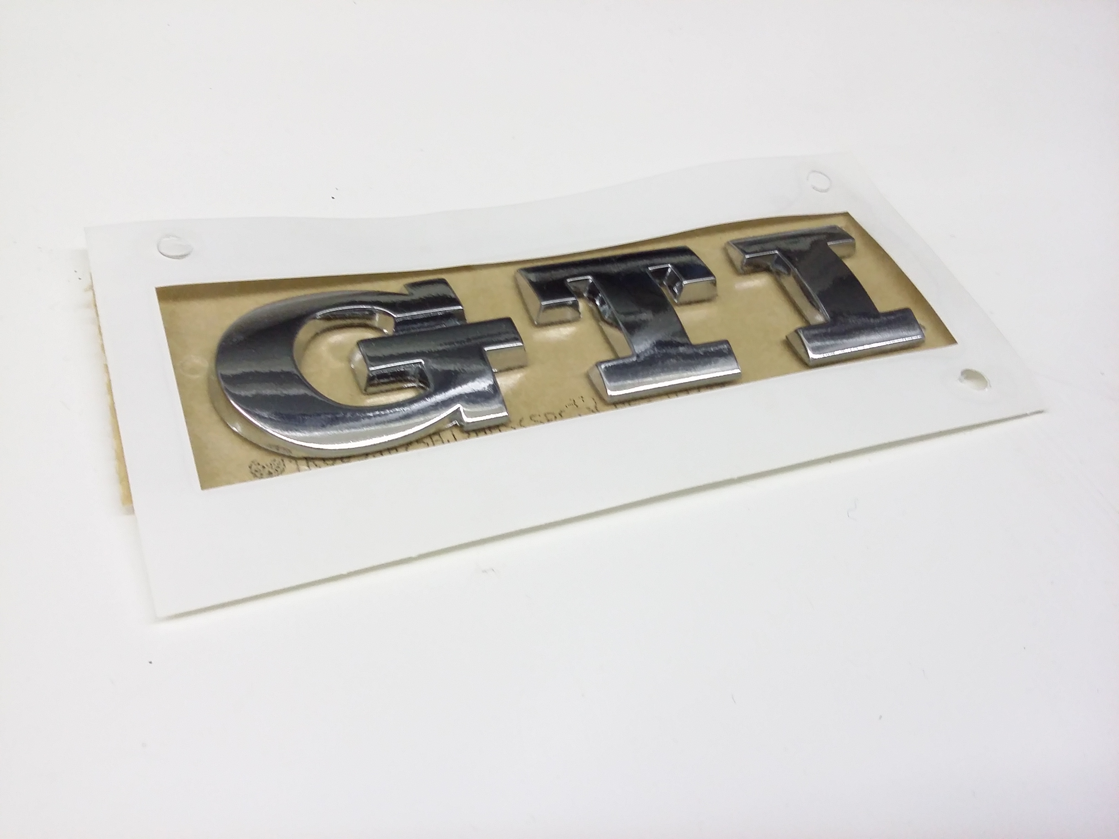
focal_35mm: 32
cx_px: 560
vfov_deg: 44.2
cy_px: 420
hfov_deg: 56.8
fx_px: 1034
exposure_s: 1/17
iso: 160
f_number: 2.4
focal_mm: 3.4
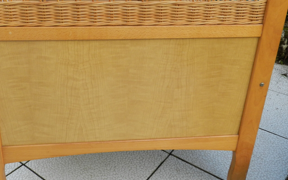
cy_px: 51
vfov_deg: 32.3
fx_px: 306
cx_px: 120
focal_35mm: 39
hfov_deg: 50.2
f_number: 3.4
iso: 160
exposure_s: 1/160
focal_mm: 4
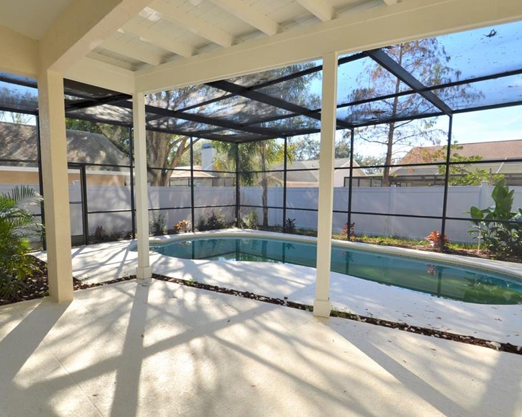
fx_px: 278
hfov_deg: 86.4
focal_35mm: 18
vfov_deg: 73.8
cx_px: 259
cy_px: 215
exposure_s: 1/160
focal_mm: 10
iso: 100
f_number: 6.3
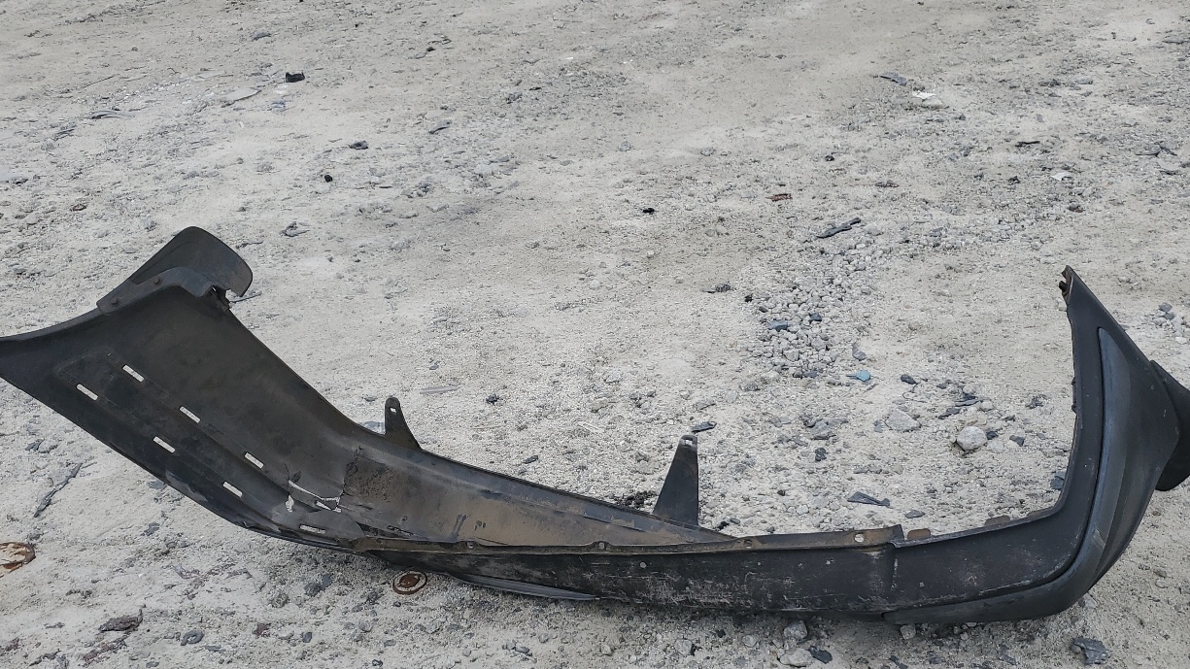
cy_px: 566
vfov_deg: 30.9
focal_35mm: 37
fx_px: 1167
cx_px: 623
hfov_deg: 54.0
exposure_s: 1/714
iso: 50
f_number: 1.5
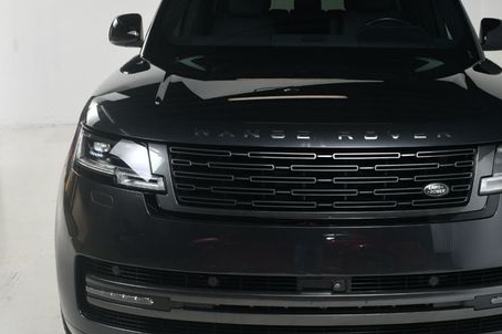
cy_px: 166
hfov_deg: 35.9
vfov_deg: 24.6
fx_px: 766
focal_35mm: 55
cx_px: 331
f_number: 11
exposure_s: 1/160
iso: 100
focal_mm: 26
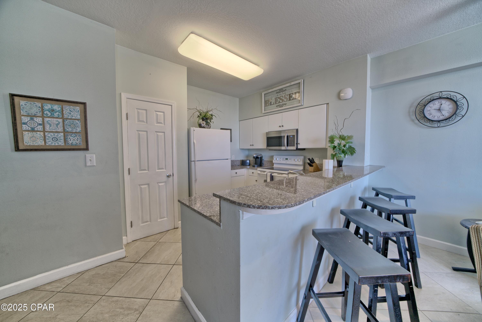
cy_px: 161
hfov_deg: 112.6
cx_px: 241
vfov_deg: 90.0
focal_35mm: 12
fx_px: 161
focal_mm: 12
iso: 500
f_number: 8
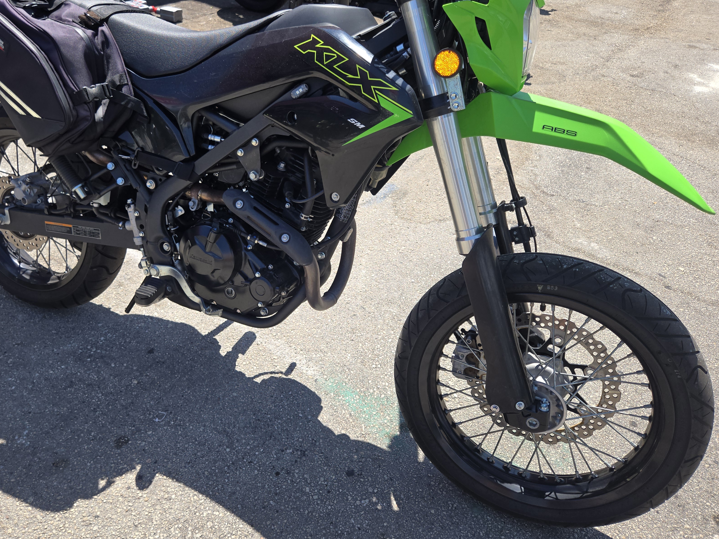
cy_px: 229
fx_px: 602
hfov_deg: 61.3
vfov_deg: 48.1
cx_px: 302
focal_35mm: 29
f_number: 1.8
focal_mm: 5.4
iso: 25
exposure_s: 1/850
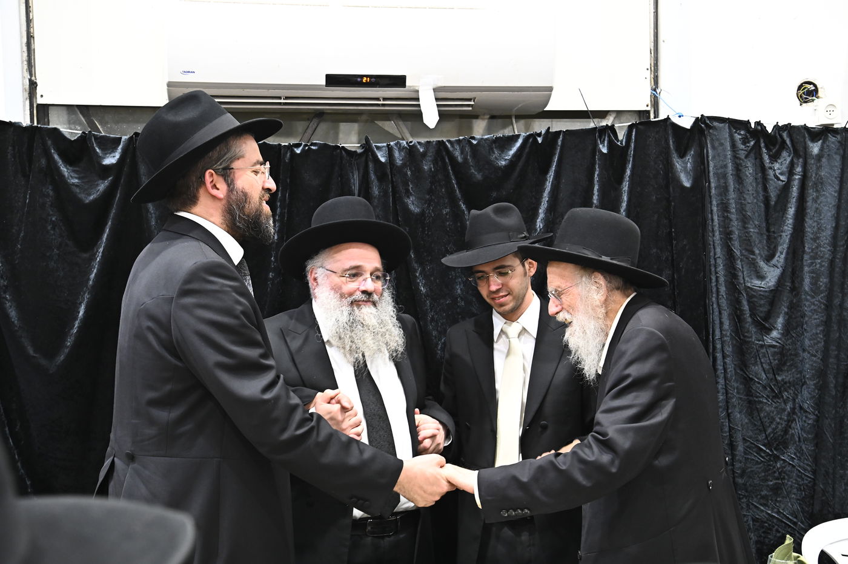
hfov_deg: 39.6
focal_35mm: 50
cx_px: 424
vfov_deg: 27.0
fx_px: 1177
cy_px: 282
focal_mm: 50
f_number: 5.6
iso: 2500
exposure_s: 1/100
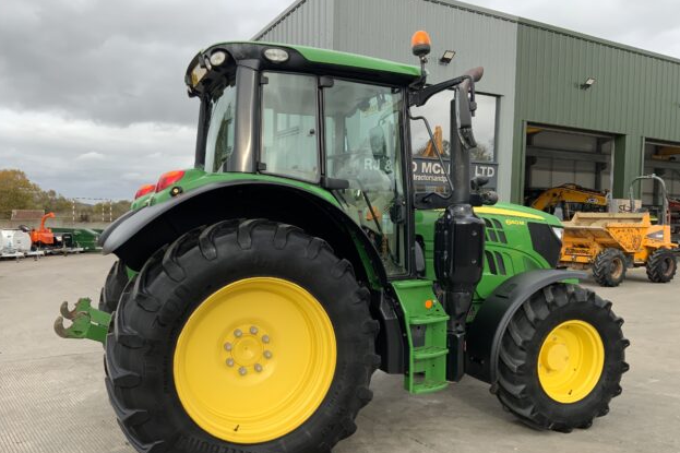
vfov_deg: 42.2
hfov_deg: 60.3
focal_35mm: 31
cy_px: 259
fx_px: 585
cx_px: 338
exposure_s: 1/389
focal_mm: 3
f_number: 1.8
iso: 16
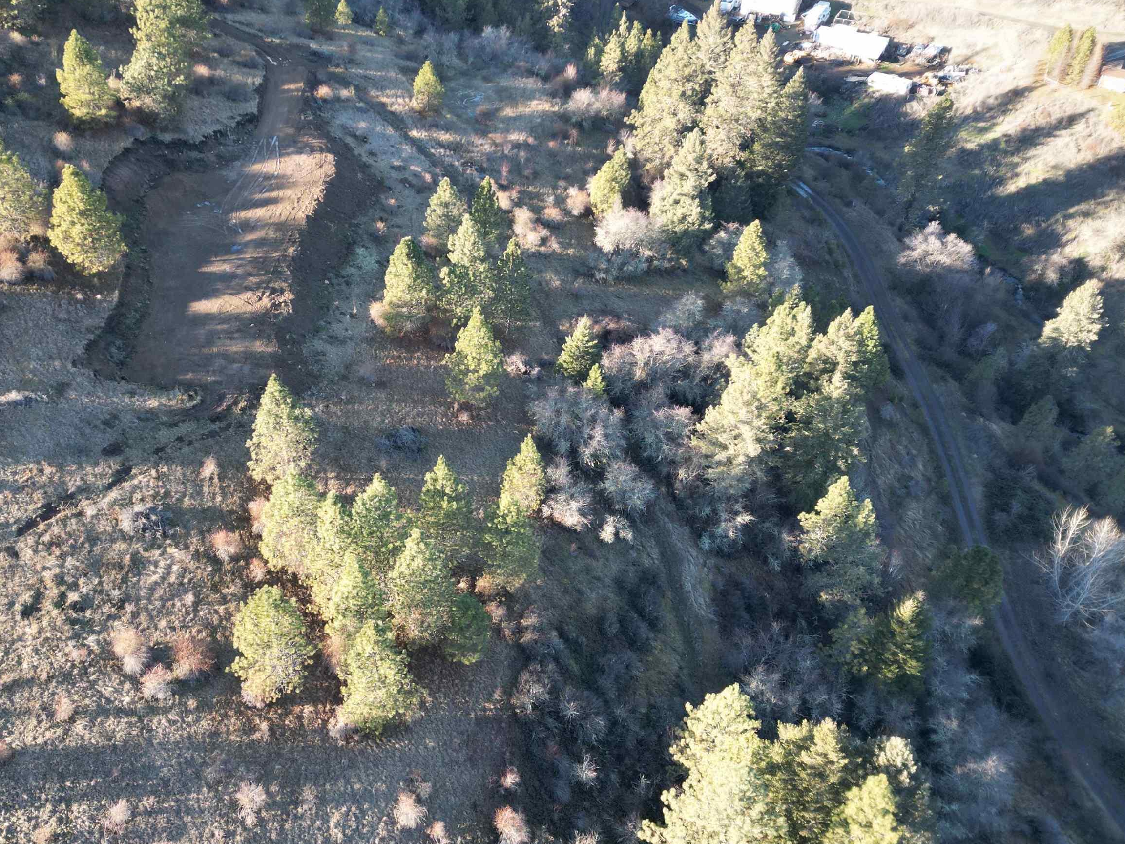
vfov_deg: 44.2
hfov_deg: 56.2
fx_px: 1040
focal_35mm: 32
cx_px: 429
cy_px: 417
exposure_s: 1/350
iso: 200
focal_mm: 6.72
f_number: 1.7
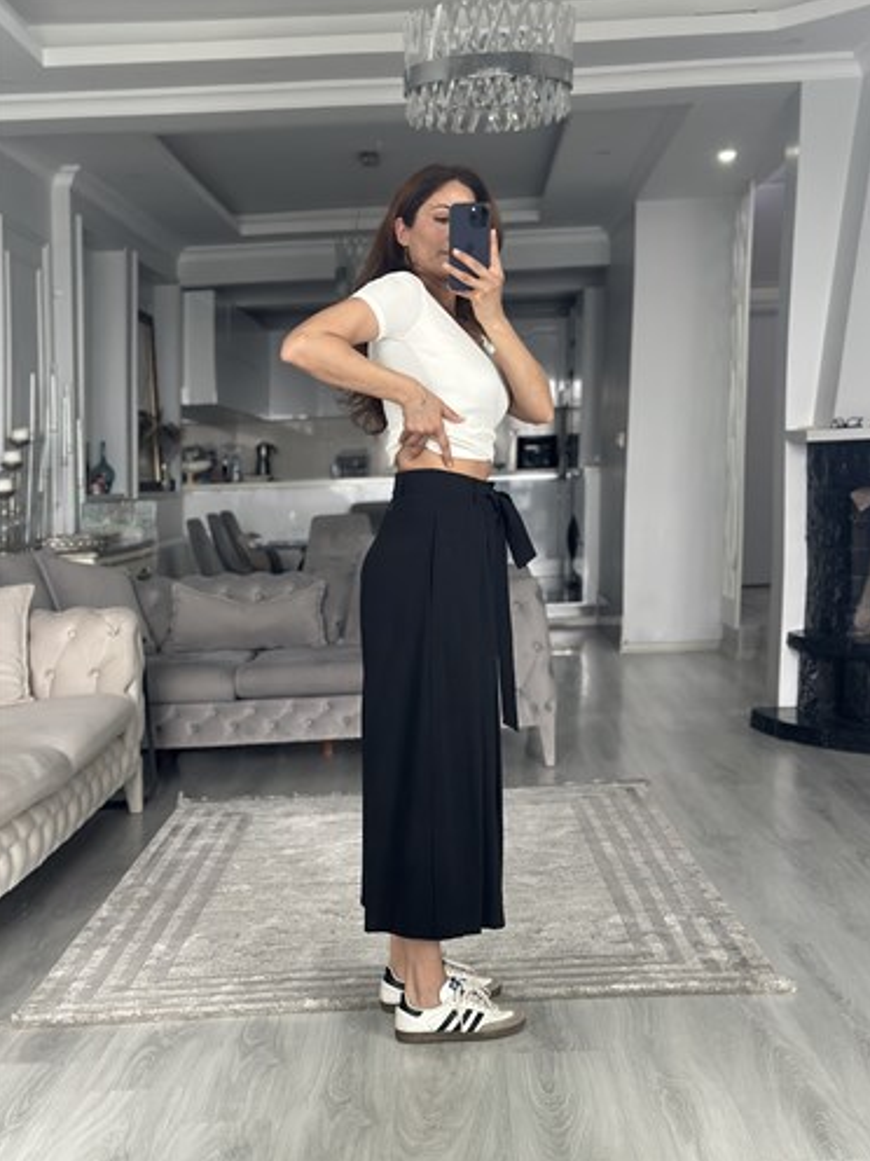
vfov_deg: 38.9
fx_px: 1642
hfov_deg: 29.7
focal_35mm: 49
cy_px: 578
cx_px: 437
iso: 320
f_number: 1.78
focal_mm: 6.86
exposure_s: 1/60
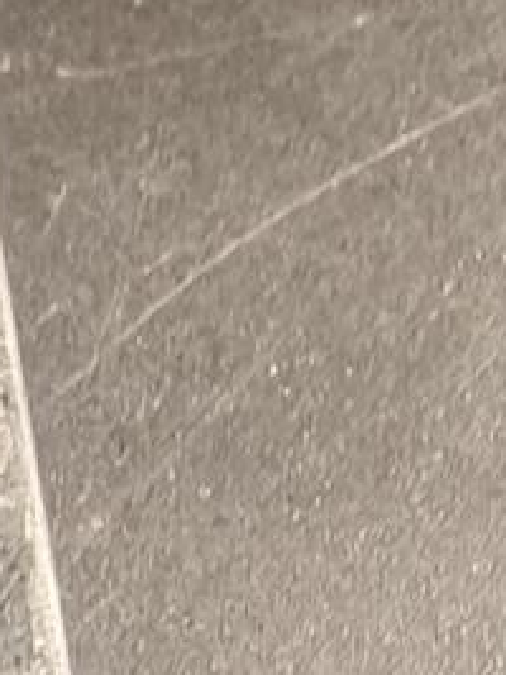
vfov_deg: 11.2
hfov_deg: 7.9
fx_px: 3023
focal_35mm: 155
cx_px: -1156
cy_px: 1479
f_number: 2
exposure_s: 1/53.6
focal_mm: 2.32
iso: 160
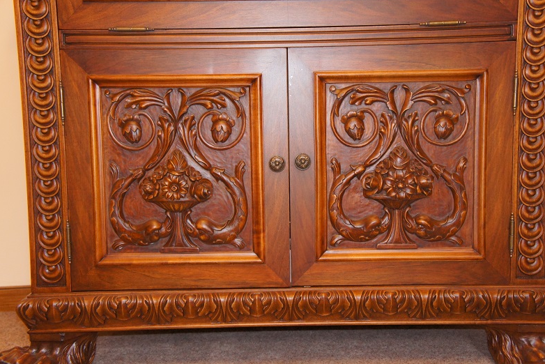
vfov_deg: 28.4
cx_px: 277
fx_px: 719
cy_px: 181
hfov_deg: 41.5
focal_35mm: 48
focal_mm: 31
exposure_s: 1/40
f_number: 4.5
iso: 1600
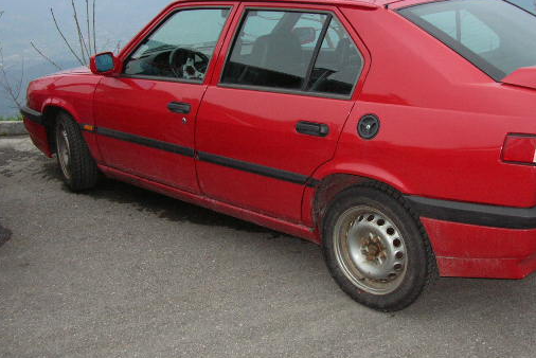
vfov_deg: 29.3
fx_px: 685
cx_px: 335
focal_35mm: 46
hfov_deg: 42.4
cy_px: 158
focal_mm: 5.8
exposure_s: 1/60.1
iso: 111
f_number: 2.8
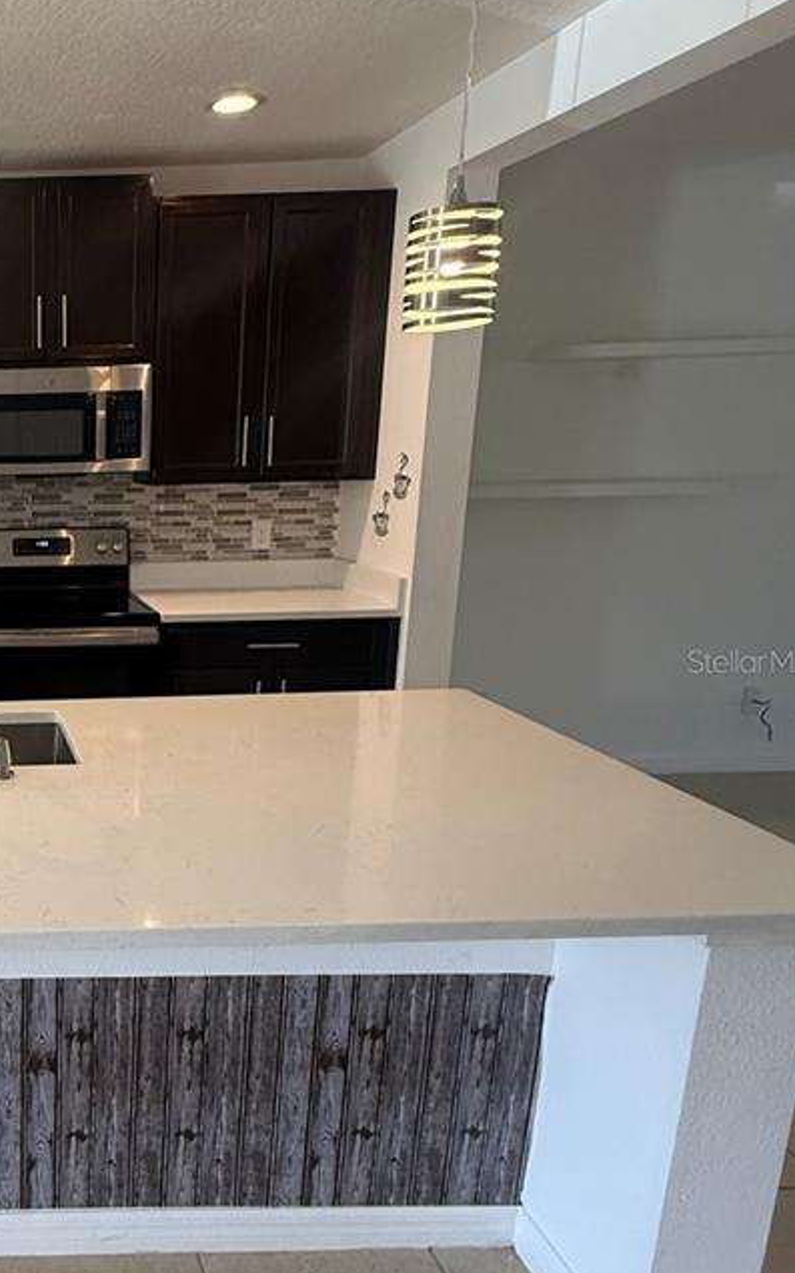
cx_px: -72
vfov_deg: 66.5
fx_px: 972
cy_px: 661
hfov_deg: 37.5
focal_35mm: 28
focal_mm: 2.22
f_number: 2.2
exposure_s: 1/120
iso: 320
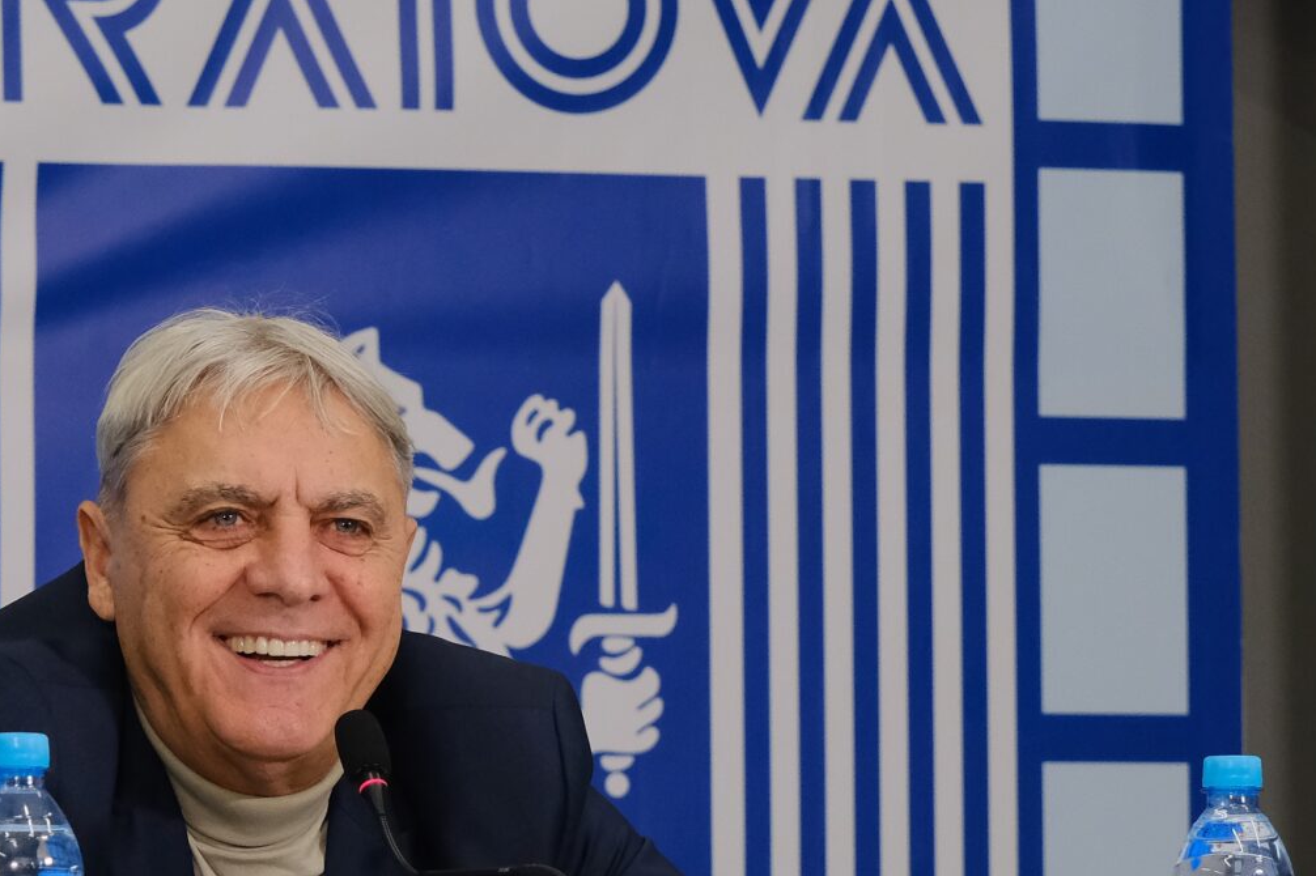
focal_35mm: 167
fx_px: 6102
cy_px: 441
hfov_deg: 12.3
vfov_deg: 8.2
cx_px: 450
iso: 2500
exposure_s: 1/160
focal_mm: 80
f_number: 6.4
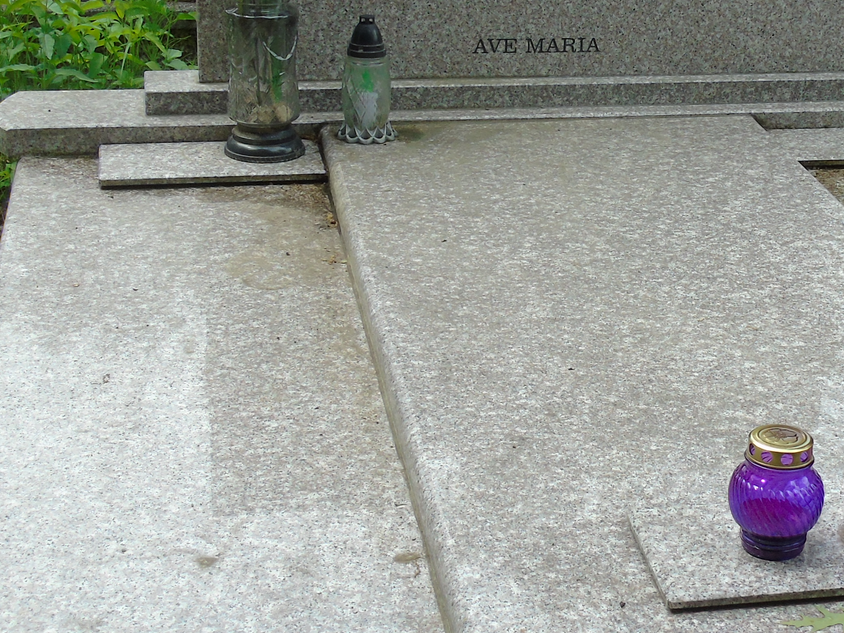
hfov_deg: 26.8
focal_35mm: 72
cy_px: 266
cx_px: 611
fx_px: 1755
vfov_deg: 20.4
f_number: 3.6
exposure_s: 1/200
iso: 80
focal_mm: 5.2
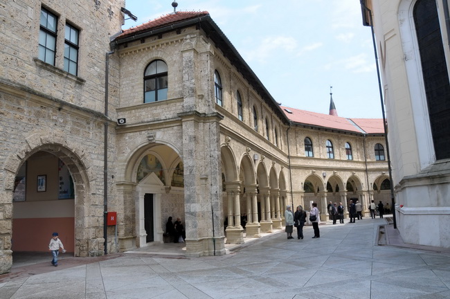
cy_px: 150
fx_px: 337
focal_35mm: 27
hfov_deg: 67.4
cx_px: 225
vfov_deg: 47.8
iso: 200
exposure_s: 1/160
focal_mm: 18
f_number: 8
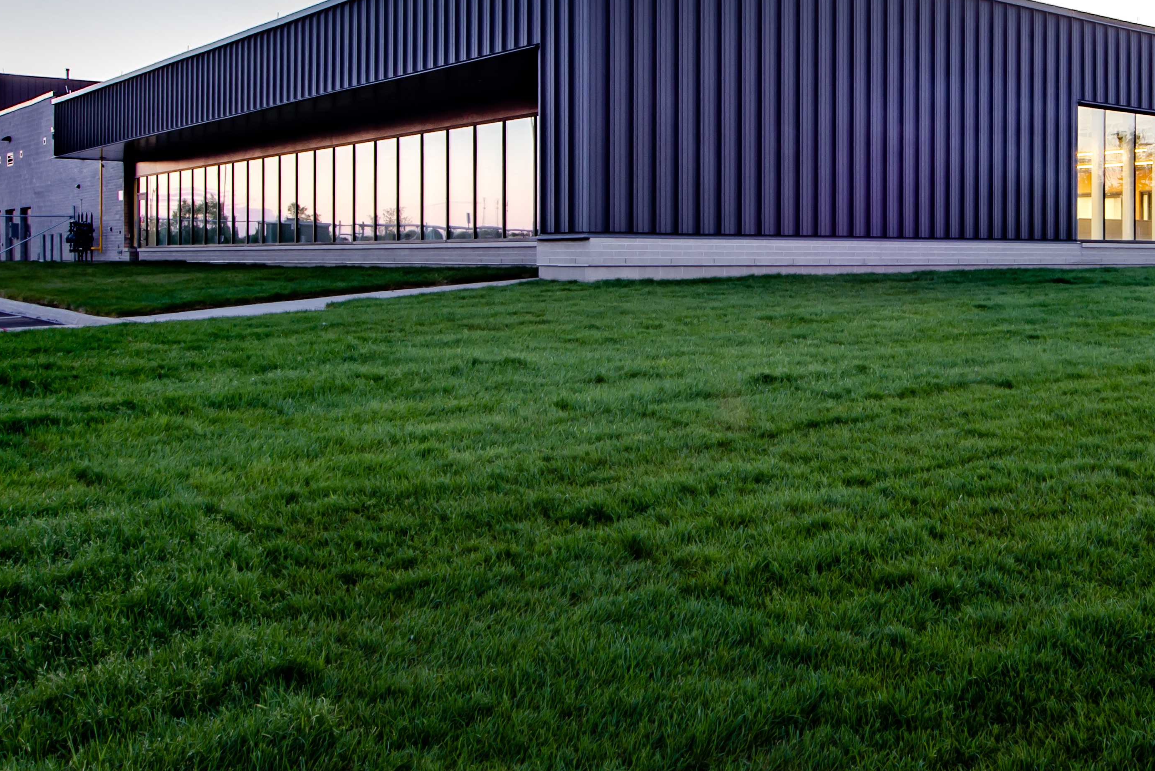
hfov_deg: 48.0
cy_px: 160
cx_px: 841
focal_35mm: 39
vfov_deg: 33.3
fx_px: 1252
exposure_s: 2
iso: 100
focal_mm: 18
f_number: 22
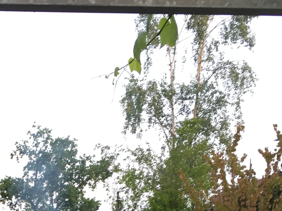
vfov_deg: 14.7
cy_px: 325
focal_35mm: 93
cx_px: -31
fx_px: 758
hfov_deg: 20.1
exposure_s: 1/100
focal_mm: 4.15
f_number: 2.2
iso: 32
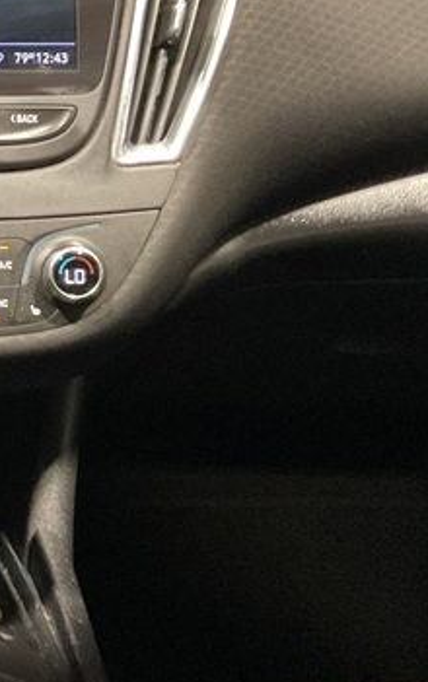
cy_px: 307
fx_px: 1564
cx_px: -424
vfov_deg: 24.6
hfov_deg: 13.4
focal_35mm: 84
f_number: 1.8
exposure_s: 1/25
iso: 320
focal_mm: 3
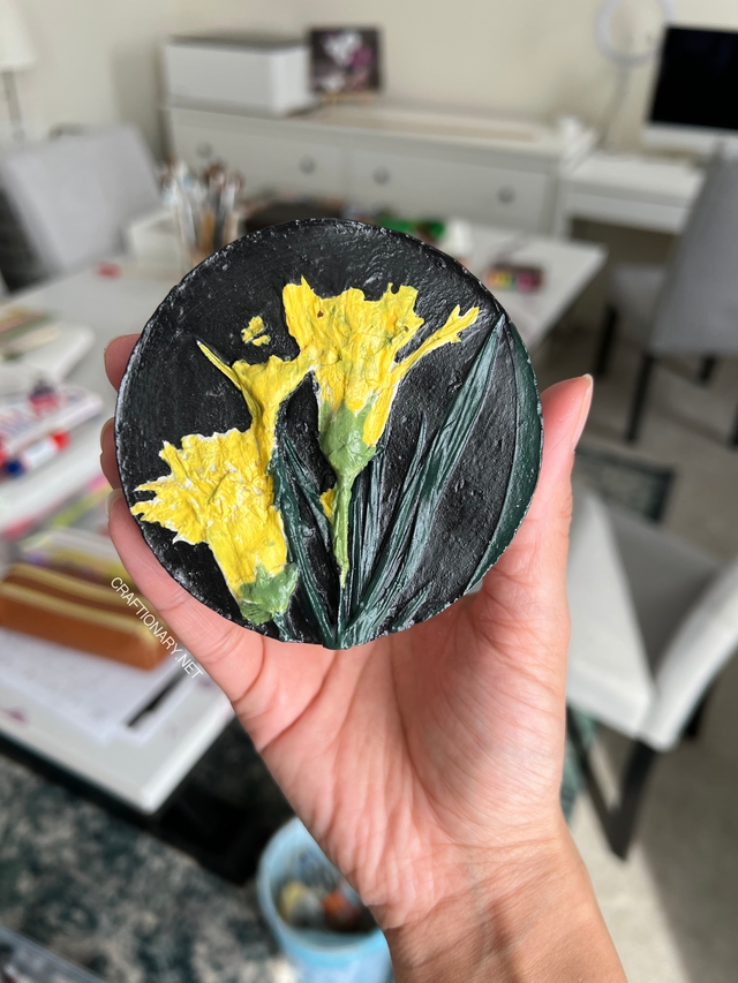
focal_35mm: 26
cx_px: 369
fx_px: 739
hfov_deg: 53.1
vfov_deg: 67.3
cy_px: 492
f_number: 1.5
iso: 50
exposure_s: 1/336
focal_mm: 5.7
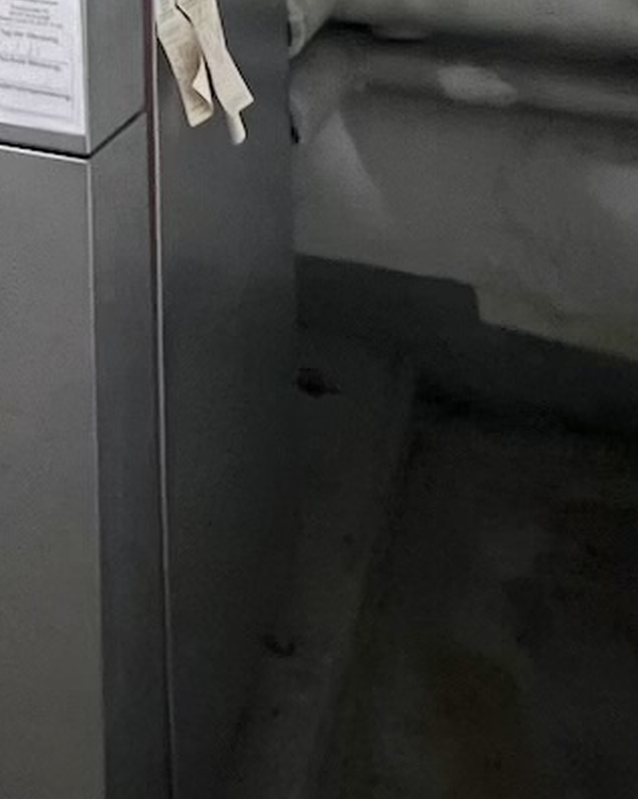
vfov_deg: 29.2
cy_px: -303
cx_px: -179
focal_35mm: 48
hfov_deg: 26.8
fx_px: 1134
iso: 800
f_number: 1.8
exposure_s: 1/34
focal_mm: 1.57
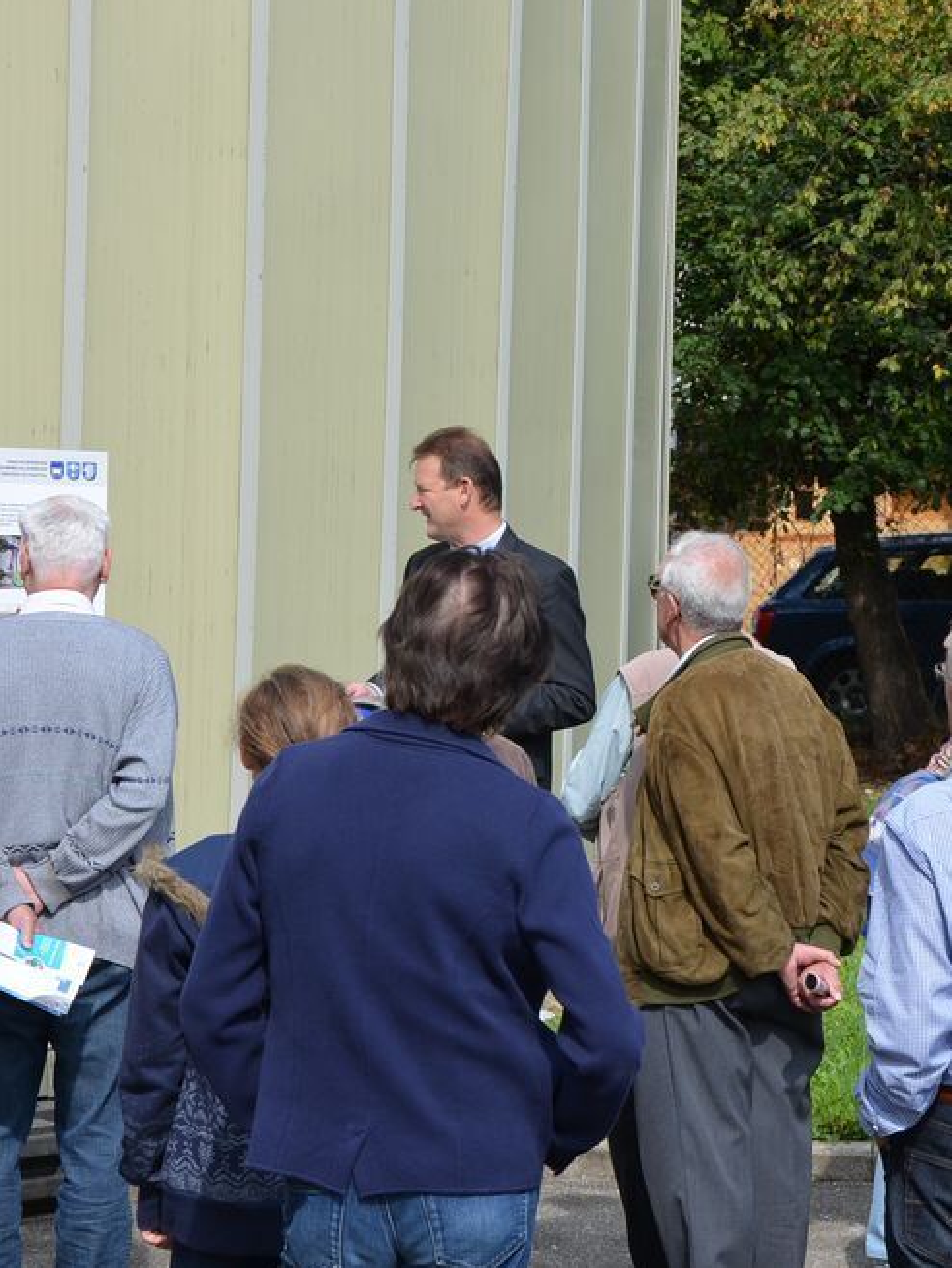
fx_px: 4031
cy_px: 632
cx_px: 657
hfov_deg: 13.4
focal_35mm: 110
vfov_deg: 17.9
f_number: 7.1
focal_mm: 50
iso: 100
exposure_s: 1/200
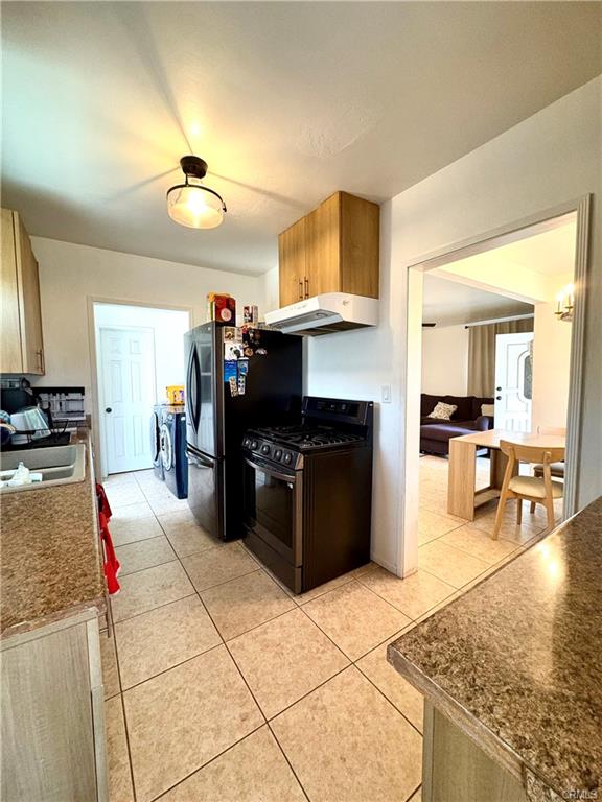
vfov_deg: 102.1
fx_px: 325
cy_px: 401
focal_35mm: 14
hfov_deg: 85.7
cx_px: 301
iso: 640
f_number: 2.2
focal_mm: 2.22
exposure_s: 1/60
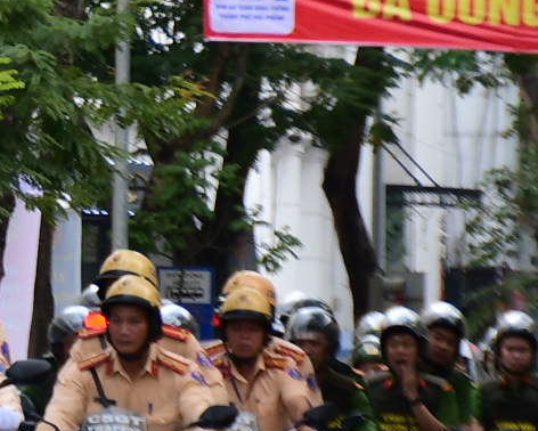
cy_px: 188
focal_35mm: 747
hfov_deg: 2.6
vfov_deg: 2.1
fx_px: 11899
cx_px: -429
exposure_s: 1/200
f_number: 5.3
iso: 250
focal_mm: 90
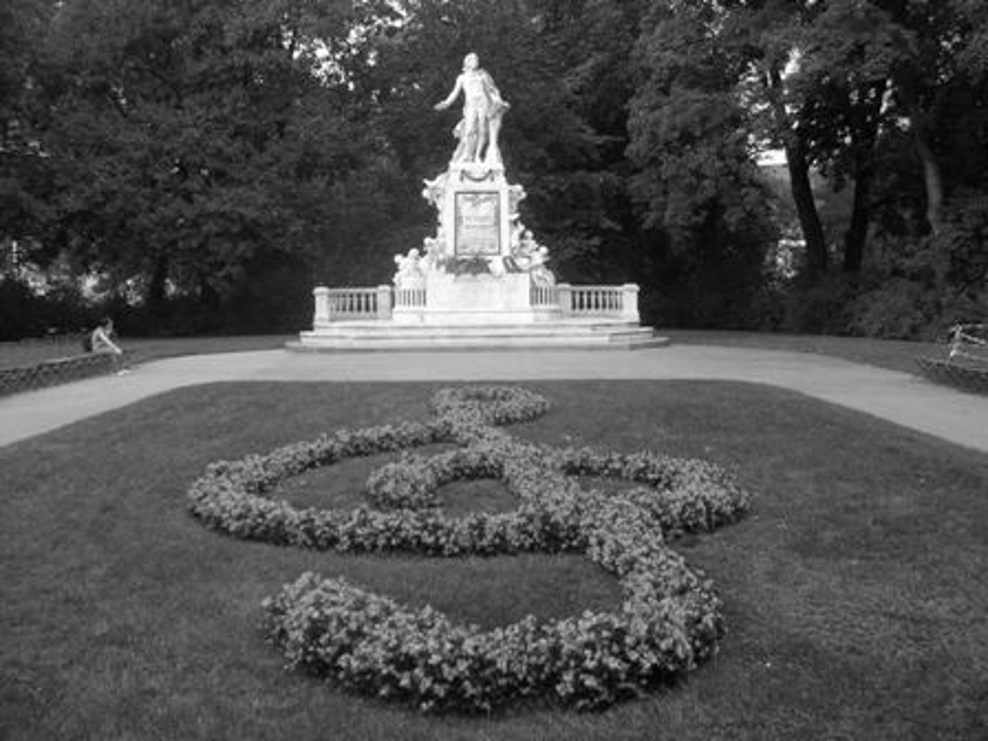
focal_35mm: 38
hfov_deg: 49.0
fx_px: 1085
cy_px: 370
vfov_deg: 37.7
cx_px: 494
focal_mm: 5.8
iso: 50
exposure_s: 1/94
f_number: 2.8
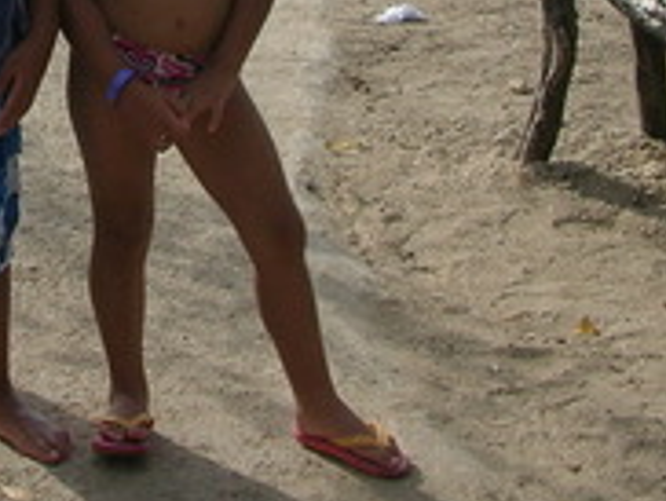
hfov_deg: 15.4
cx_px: -146
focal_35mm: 123
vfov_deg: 11.5
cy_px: -282
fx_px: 2370
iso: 50
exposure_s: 1/123
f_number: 8.5
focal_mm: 5.8
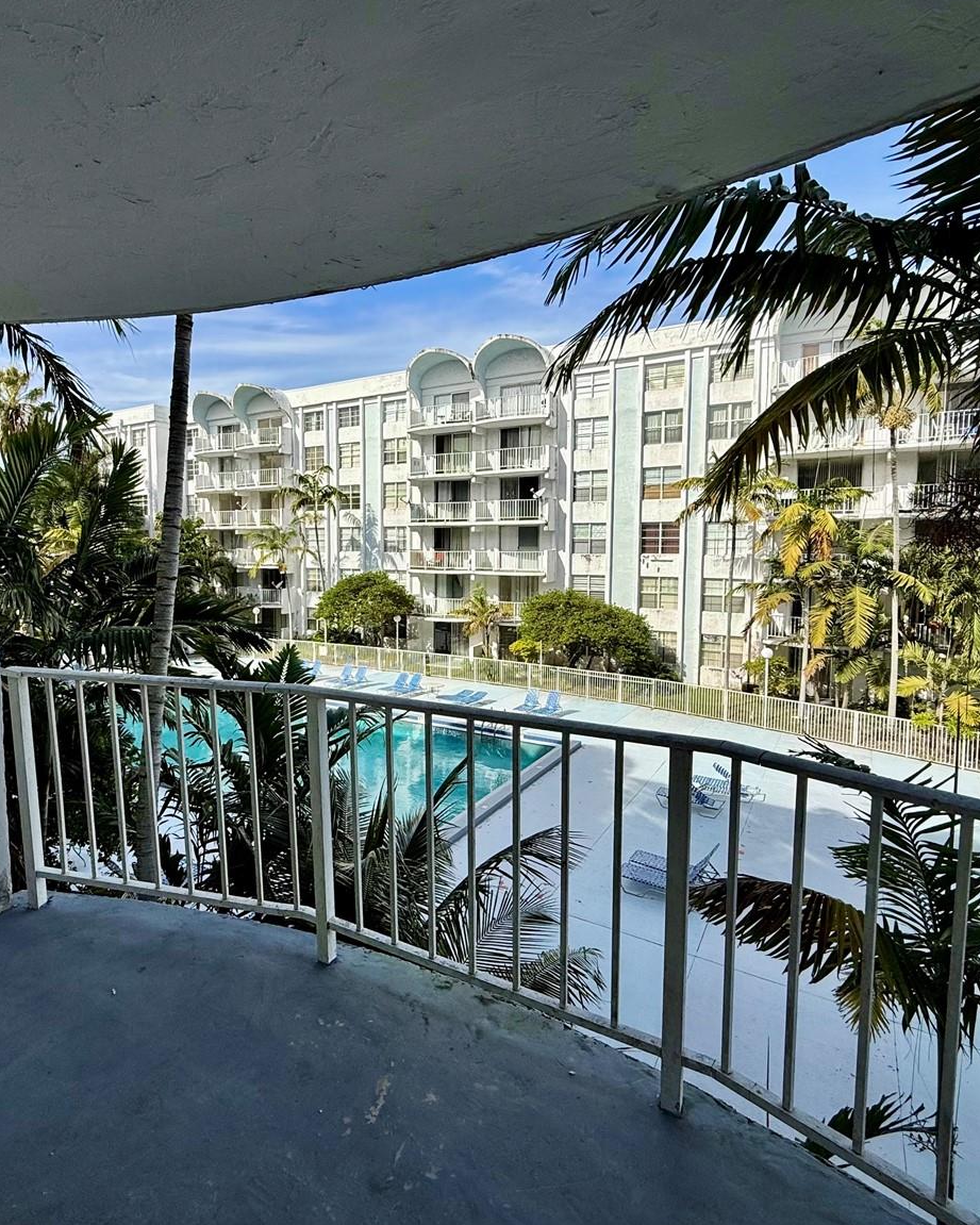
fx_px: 689
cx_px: 405
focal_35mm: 19
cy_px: 596
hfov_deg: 70.3
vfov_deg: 83.3
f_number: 2.2
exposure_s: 1/2506
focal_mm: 2.22
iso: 50
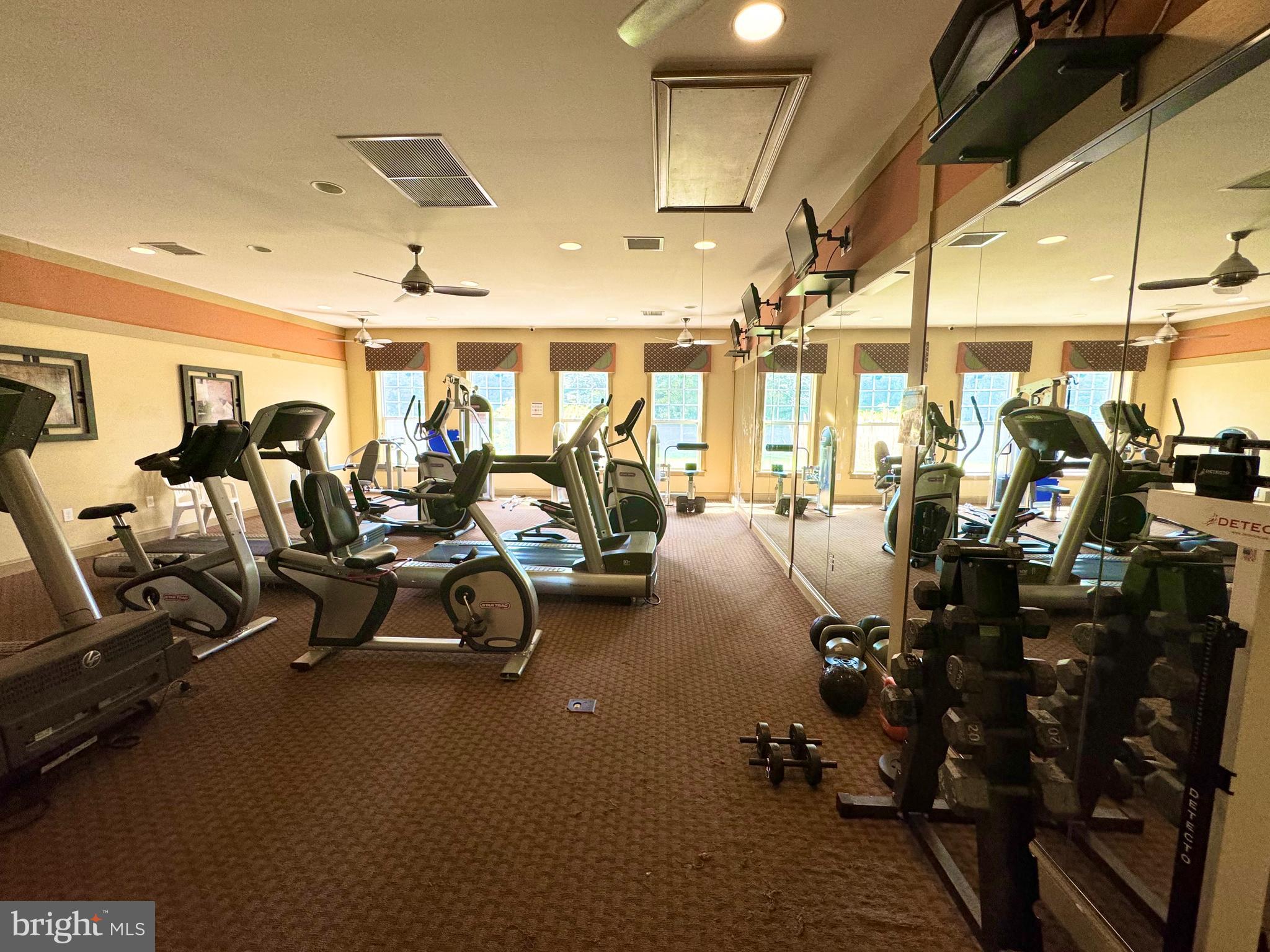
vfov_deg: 85.7
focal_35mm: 14
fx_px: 514
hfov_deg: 102.1
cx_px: 635
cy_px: 476
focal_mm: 2.22
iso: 160
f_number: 2.2
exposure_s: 1/99
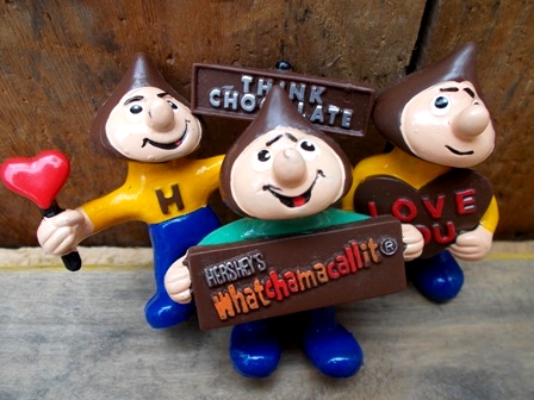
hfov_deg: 60.0
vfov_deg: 46.8
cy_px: 200
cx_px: 267
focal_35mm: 30
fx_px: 463
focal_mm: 5.3
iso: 80
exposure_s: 1/125
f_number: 3.4
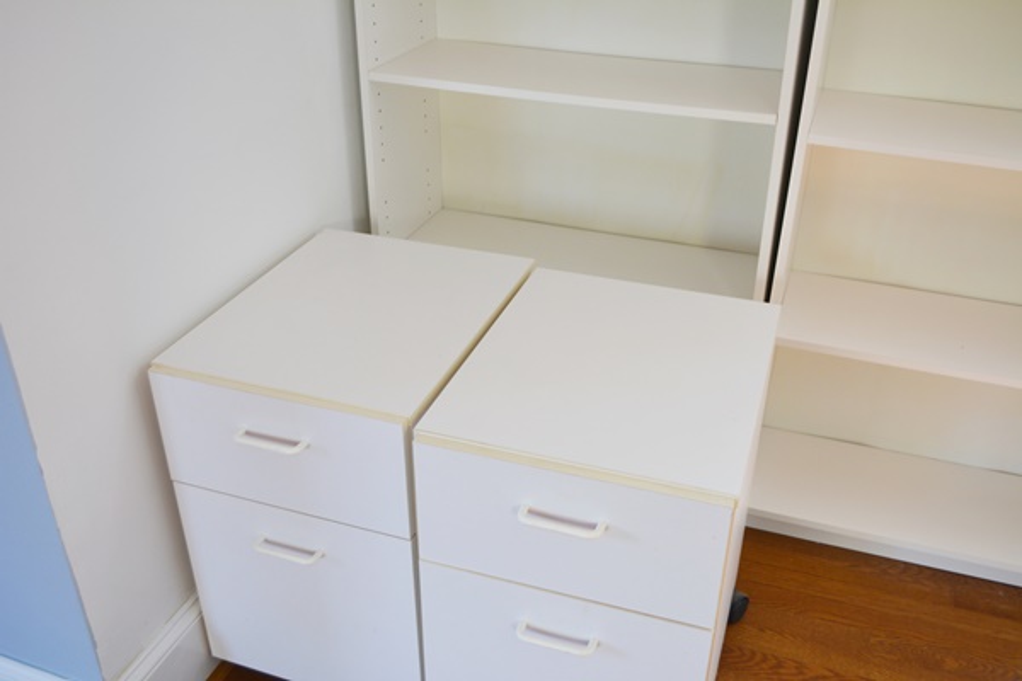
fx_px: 937
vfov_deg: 40.0
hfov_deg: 57.2
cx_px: 511
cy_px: 340
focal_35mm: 33
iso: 400
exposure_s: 1/80
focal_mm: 22
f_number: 4.5
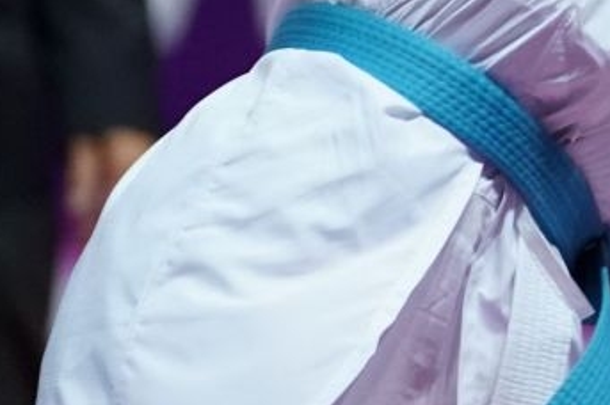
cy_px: -202
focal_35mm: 788
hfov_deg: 2.6
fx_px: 13339
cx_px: 1019
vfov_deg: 1.7
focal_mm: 150
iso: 4000
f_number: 2.8
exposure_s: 1/1000
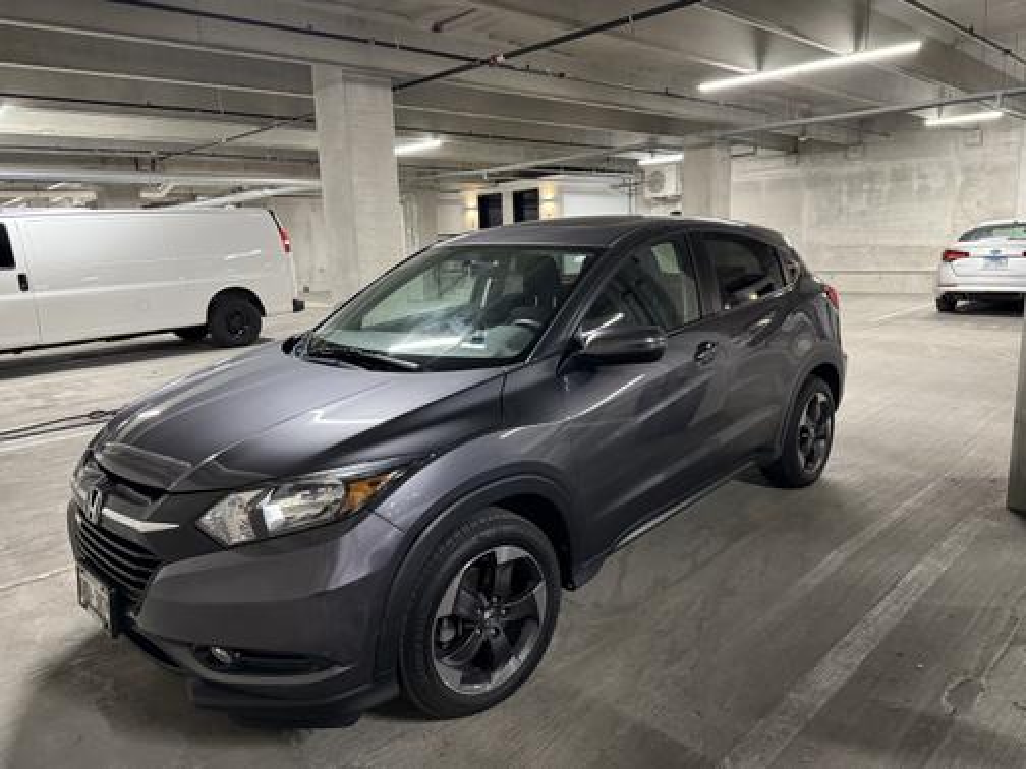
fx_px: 711
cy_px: 384
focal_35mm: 24
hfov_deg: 71.6
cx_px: 513
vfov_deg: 56.8
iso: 640
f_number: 1.78
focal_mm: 6.76
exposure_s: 1/40
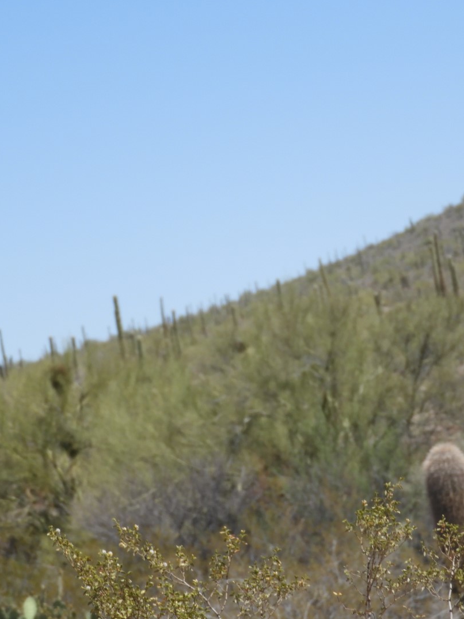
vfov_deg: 10.9
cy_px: 310
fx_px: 3234
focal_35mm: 181
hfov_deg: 8.2
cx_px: 275
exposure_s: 1/640
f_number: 5
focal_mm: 24.2
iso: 100
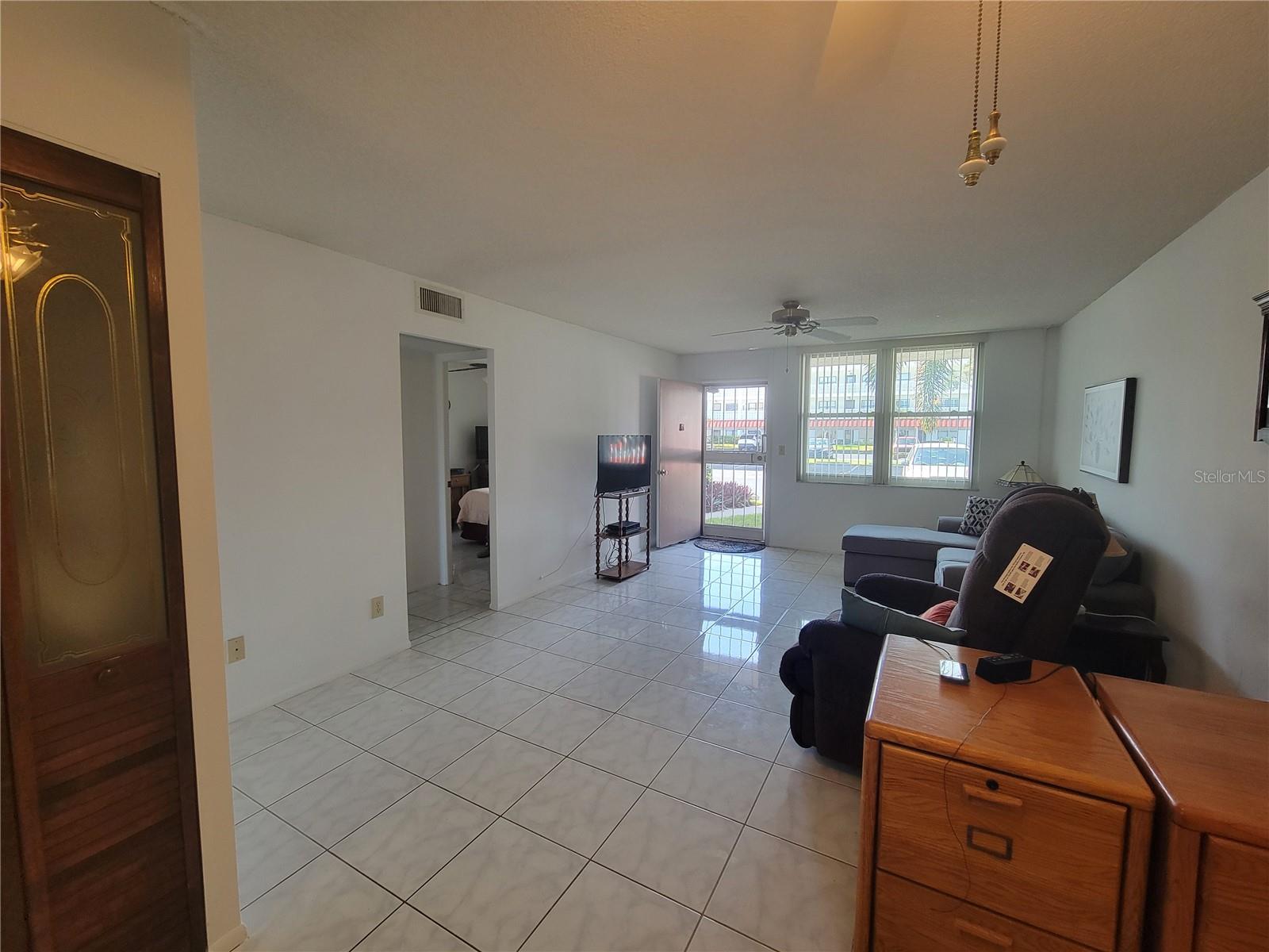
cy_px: 476
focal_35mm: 13
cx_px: 634
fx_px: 477
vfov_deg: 89.9
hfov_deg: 106.2
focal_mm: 2.2
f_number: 2.2
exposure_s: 1/60
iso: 160
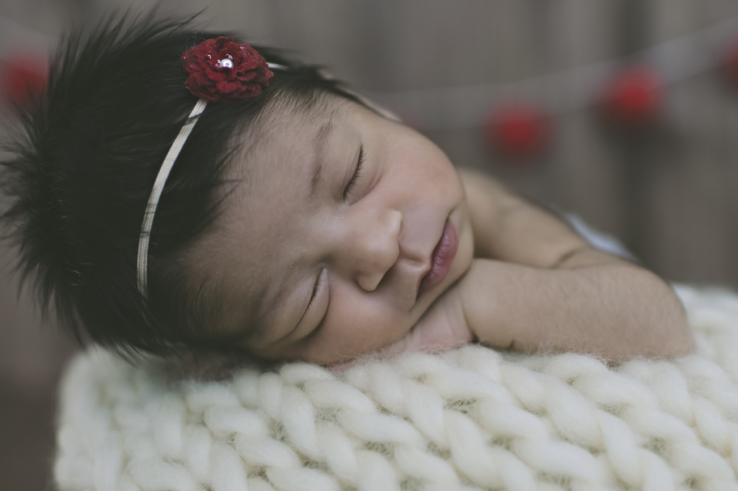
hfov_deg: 42.7
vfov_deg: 29.2
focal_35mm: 46
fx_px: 942
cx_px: 406
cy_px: 269
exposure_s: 1/250
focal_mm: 35
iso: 200
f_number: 2.2
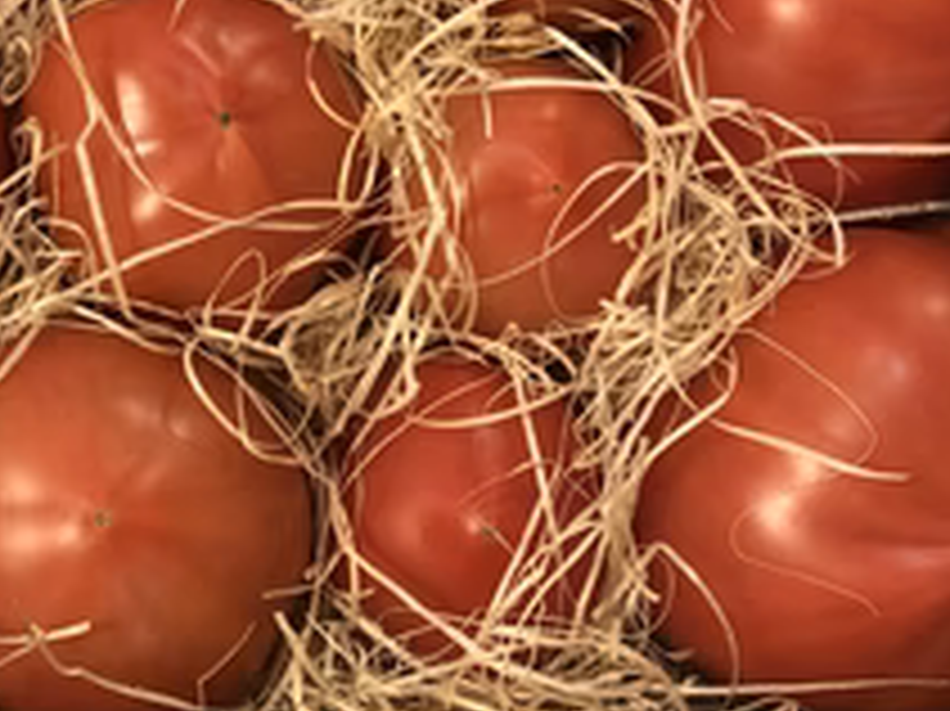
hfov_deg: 34.9
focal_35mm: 53
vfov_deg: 26.7
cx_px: 167
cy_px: 86
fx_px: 1454
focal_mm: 3.99
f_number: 1.8
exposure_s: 1/17
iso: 100
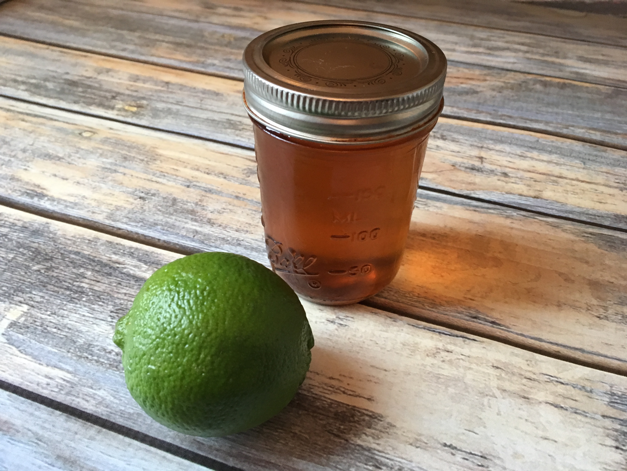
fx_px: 525
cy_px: 236
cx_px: 314
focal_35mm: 29
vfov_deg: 48.2
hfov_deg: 61.7
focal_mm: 4.15
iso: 200
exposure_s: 1/30
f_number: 2.2
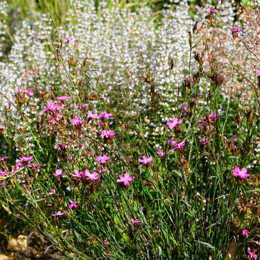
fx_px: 816
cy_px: 163
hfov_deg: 18.1
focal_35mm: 96
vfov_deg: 18.1
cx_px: 130
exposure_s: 1/160
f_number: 8
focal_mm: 75
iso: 100
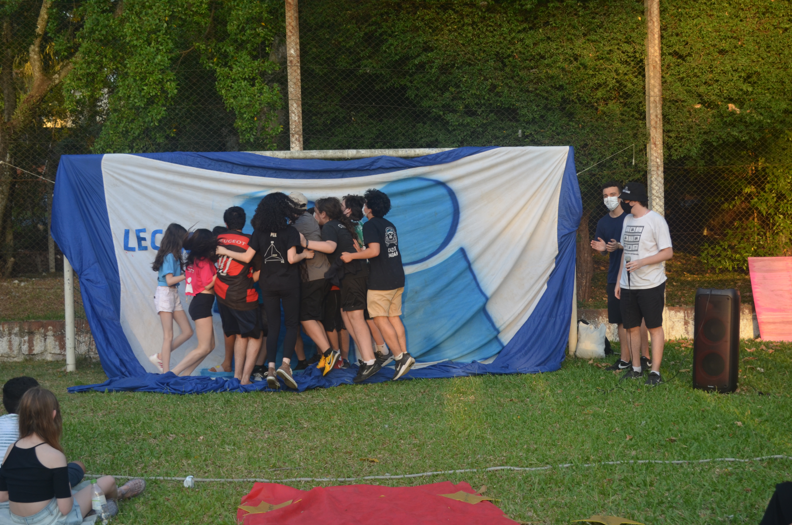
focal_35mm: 61
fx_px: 1339
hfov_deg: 32.9
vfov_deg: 22.2
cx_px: 392
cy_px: 259
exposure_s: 1/125
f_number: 5.6
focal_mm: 40
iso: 320
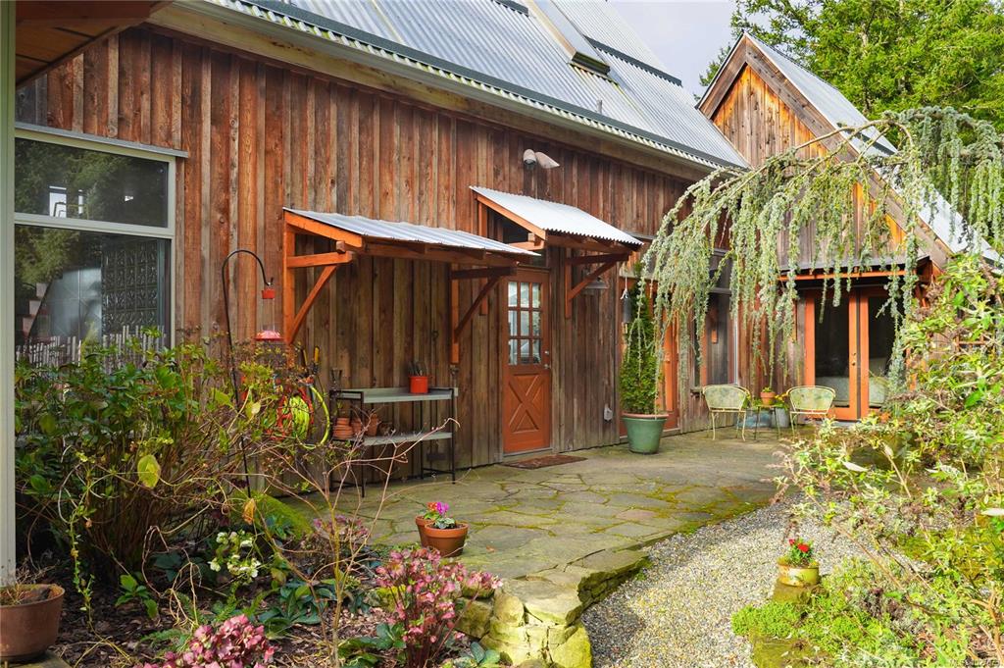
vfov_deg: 43.5
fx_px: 836
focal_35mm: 30
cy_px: 334
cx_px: 502
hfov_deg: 62.0
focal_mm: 20
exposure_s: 1/640
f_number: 4
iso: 320
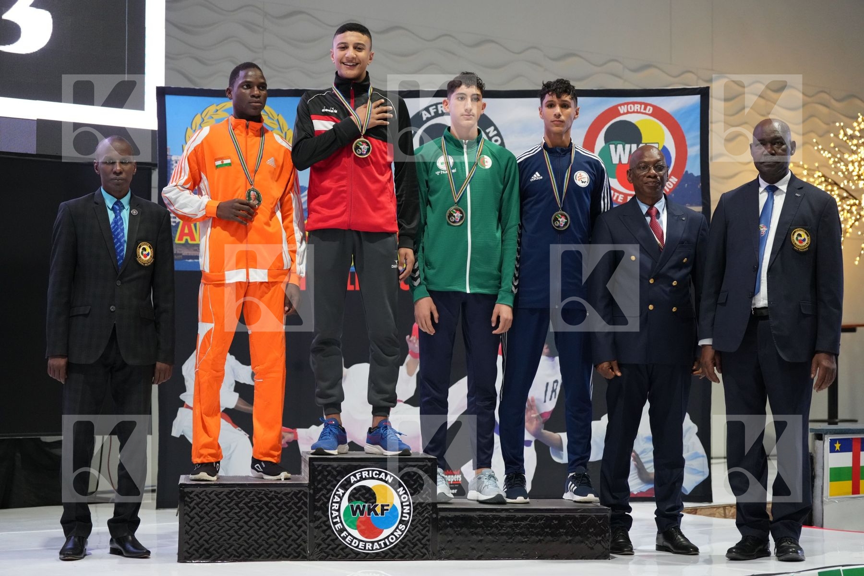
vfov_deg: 19.5
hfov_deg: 28.8
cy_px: 288
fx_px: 1680
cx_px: 432
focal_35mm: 70
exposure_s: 1/250
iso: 4000
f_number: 2.8
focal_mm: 70
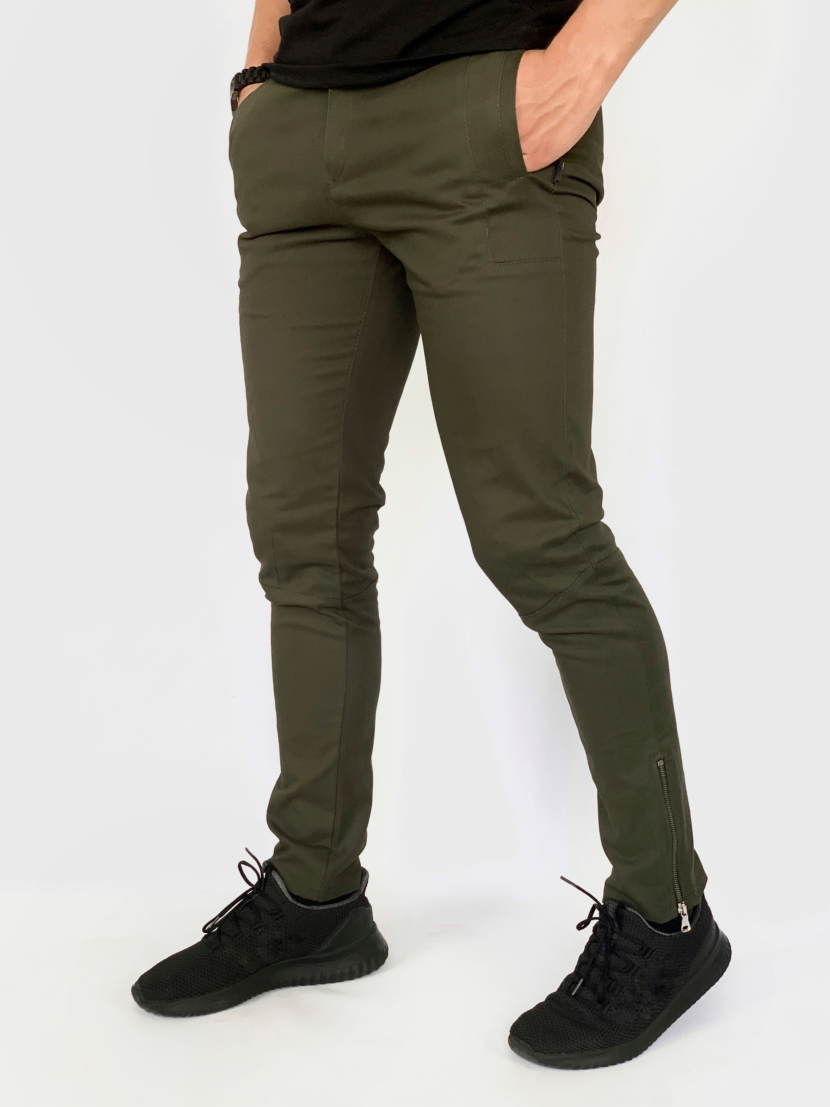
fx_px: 1662
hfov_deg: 28.0
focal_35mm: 52
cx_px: 415
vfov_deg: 36.8
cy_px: 554
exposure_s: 1/122
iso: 64
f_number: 2.4
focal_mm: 6
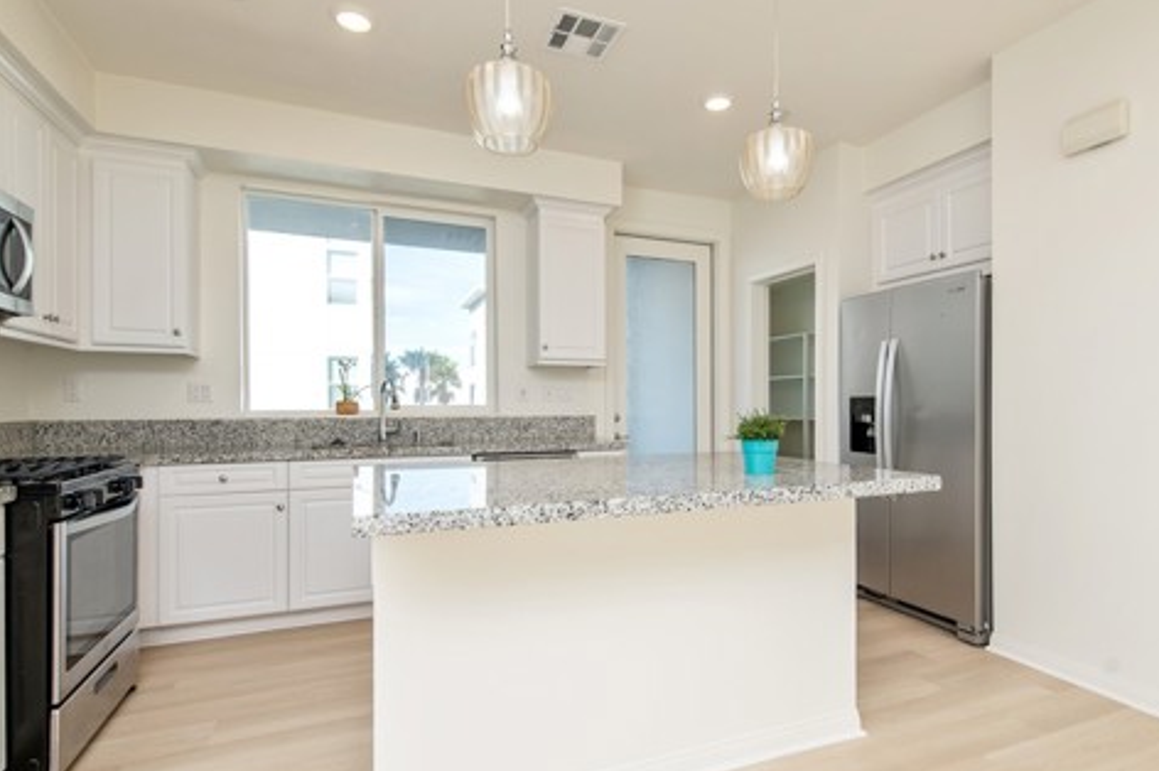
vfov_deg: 64.5
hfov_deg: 86.8
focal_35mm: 19
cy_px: 398
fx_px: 611
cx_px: 626
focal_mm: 14
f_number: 5.6
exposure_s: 1/125
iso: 160
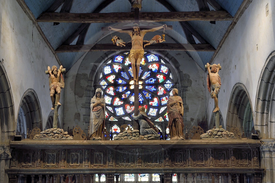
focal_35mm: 56
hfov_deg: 35.7
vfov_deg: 24.2
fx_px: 427
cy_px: 92
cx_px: 138
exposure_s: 1/60
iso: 1600
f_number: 4.5
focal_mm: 56
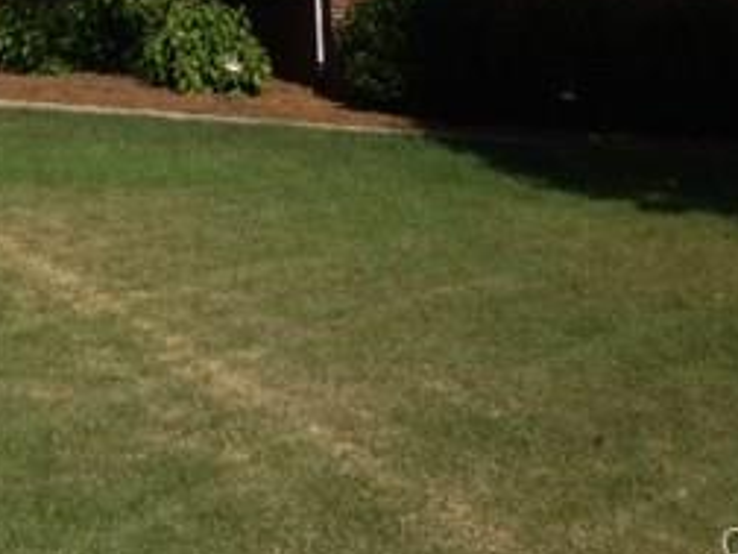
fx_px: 1897
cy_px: -132
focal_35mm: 89
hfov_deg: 21.7
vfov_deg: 15.9
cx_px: 120
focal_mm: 4.28
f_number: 2.4
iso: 50
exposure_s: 1/1972
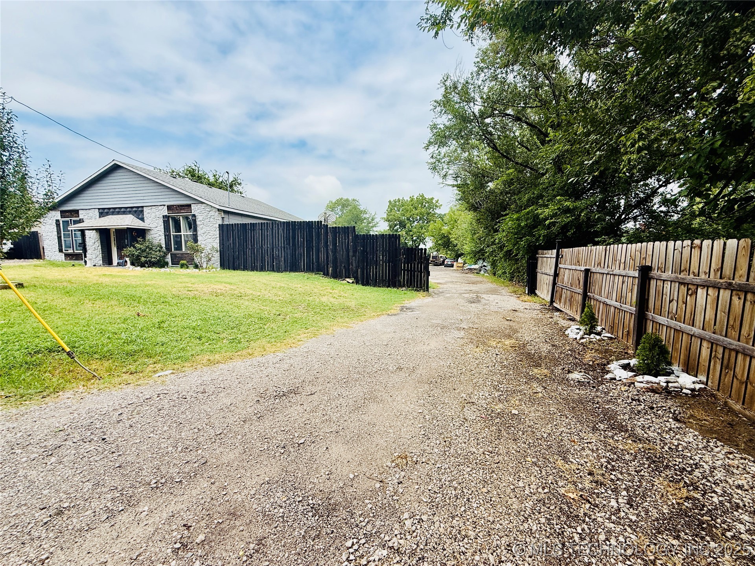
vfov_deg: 85.7
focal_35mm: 14
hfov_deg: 102.1
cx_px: 378
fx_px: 305
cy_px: 283
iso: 50
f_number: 2.2
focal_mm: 2.22
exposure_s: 1/1431
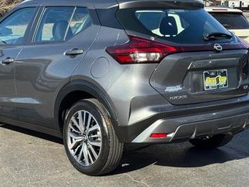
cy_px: 77
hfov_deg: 27.3
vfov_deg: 20.7
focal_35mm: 71
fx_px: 511
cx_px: 100
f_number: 1.78
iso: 64
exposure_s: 1/1984
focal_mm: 6.76
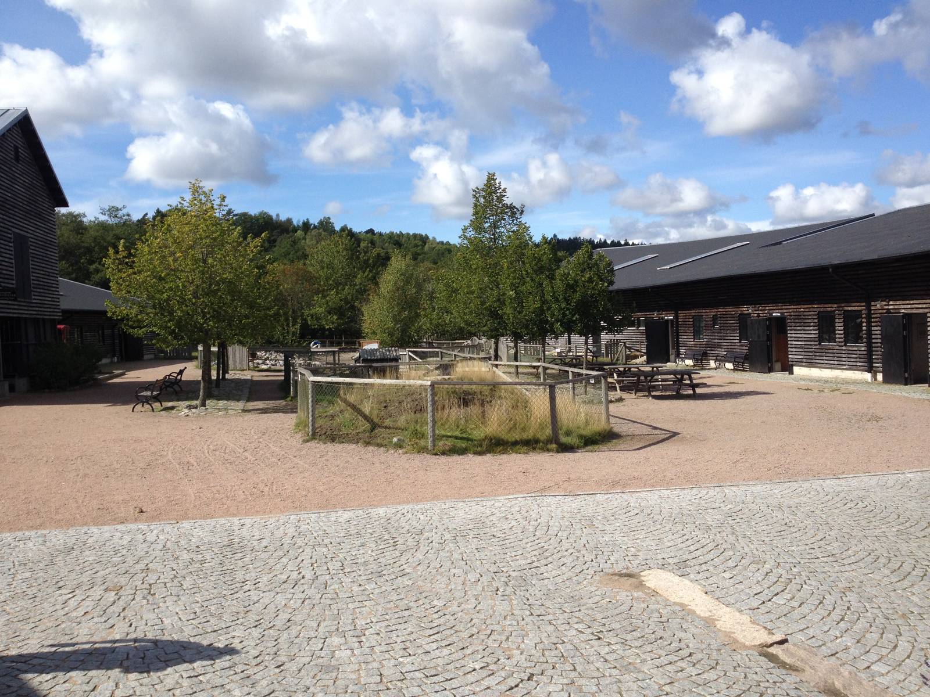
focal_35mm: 35
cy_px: 348
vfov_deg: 40.7
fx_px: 940
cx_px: 465
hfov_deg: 52.6
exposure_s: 1/1783
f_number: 2.4
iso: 50
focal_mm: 4.28
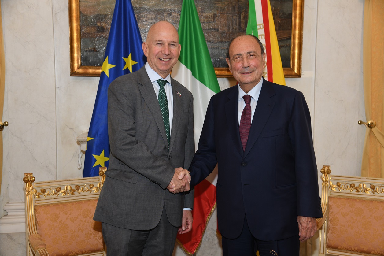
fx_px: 587
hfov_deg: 36.3
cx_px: 192
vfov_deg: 24.6
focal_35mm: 55
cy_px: 128
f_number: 5.6
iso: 800
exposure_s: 1/80
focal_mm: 55
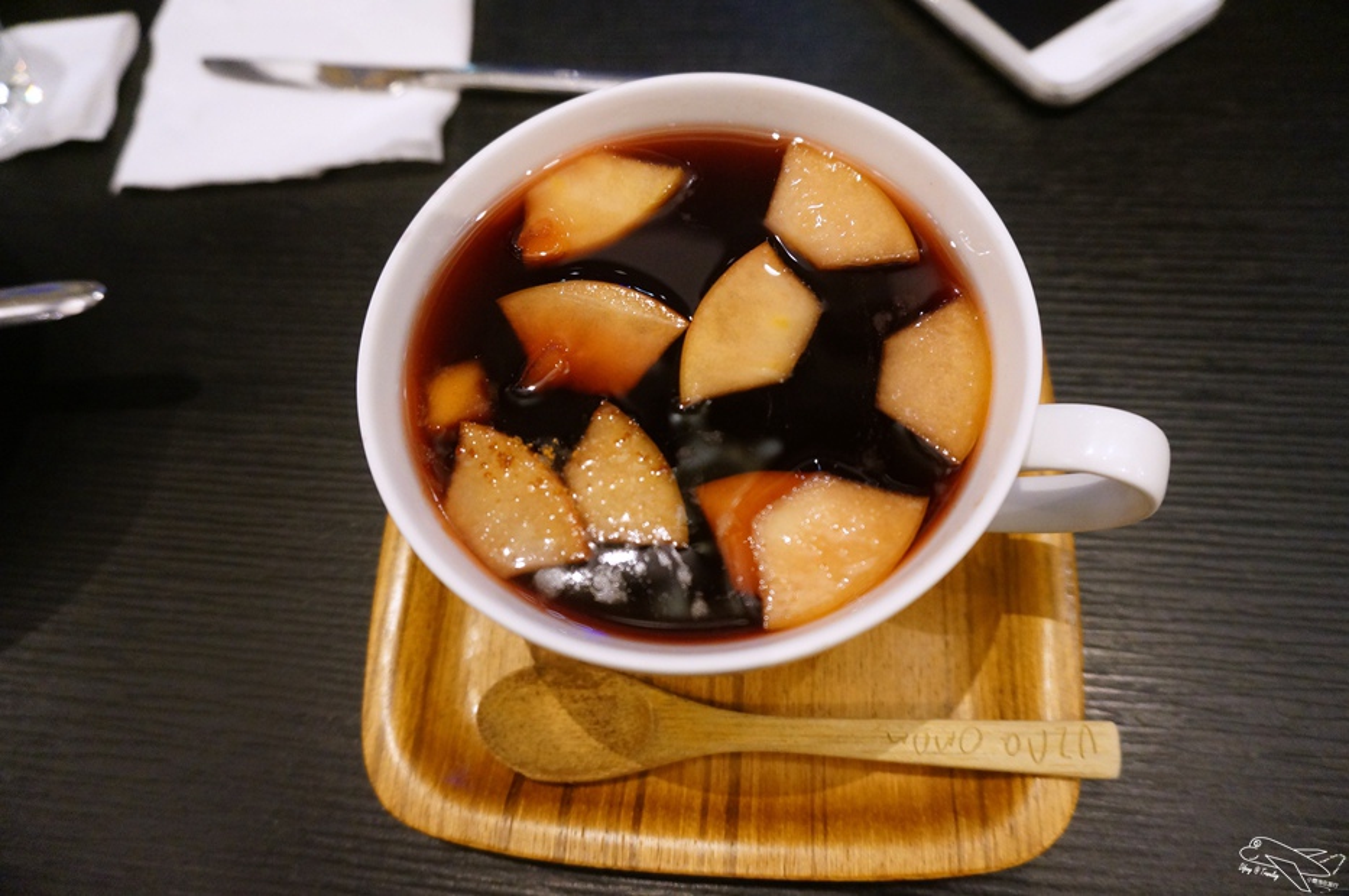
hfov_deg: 73.8
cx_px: 674
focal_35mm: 24
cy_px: 448
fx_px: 898
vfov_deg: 53.0
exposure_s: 1/60
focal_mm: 16
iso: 2000
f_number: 3.5
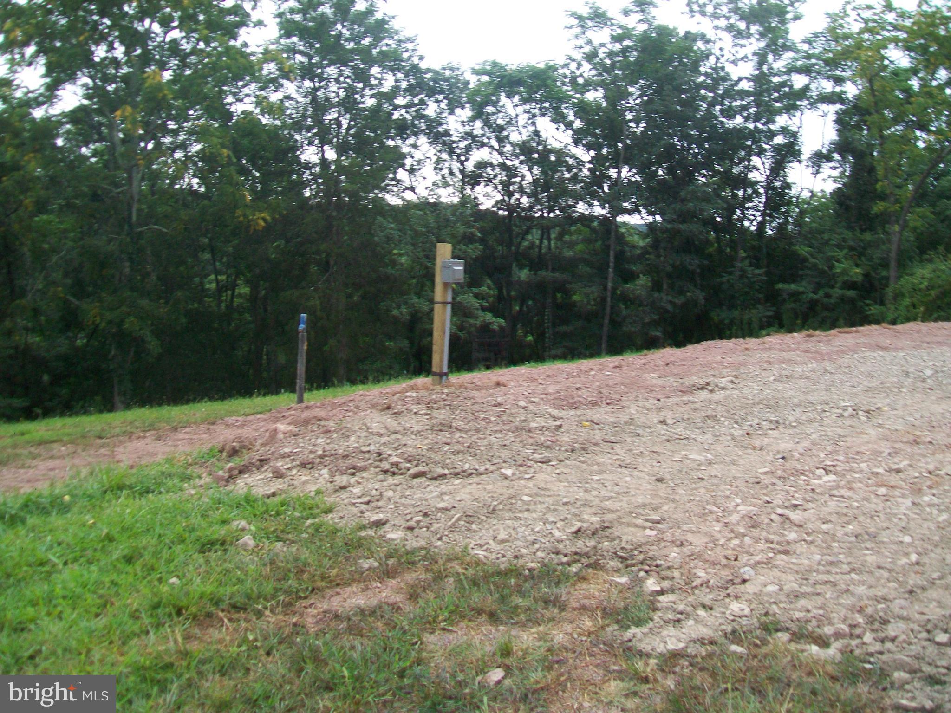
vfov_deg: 41.8
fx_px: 934
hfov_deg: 54.0
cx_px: 476
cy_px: 356
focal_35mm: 34
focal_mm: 6.1
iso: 64
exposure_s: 1/80
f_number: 2.7
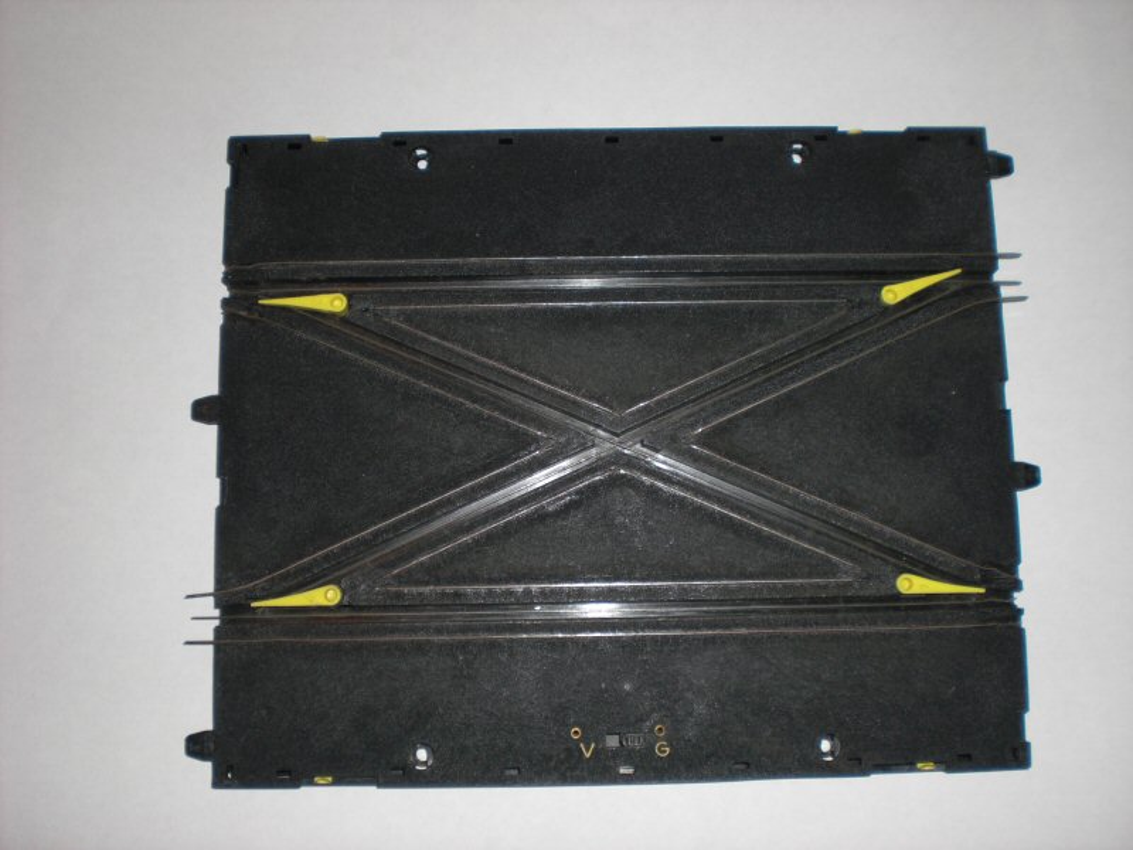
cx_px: 566
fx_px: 1244
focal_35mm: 38
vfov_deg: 37.7
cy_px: 425
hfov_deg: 49.0
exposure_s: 1/60
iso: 64
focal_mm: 6.3
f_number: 3.1
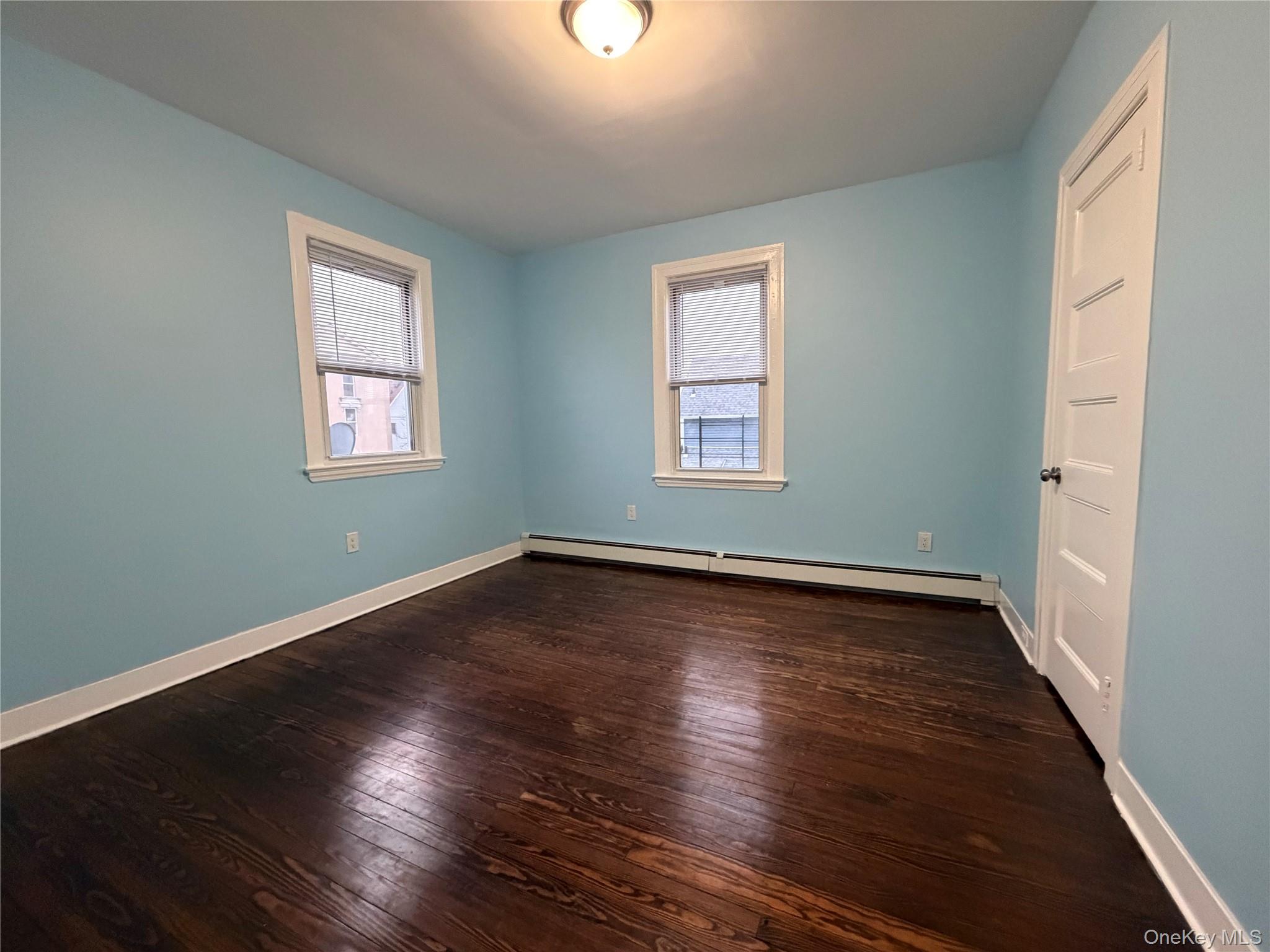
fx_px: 514
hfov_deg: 102.1
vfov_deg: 85.7
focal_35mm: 14
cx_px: 635
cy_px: 476
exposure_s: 1/60
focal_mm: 2.22
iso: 800
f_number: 2.2
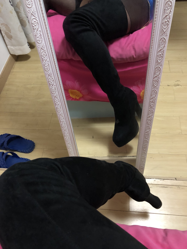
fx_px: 202
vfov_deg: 63.4
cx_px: 94
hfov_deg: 49.7
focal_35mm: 28
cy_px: 124
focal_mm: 3.99
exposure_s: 1/4
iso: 125
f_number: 1.8
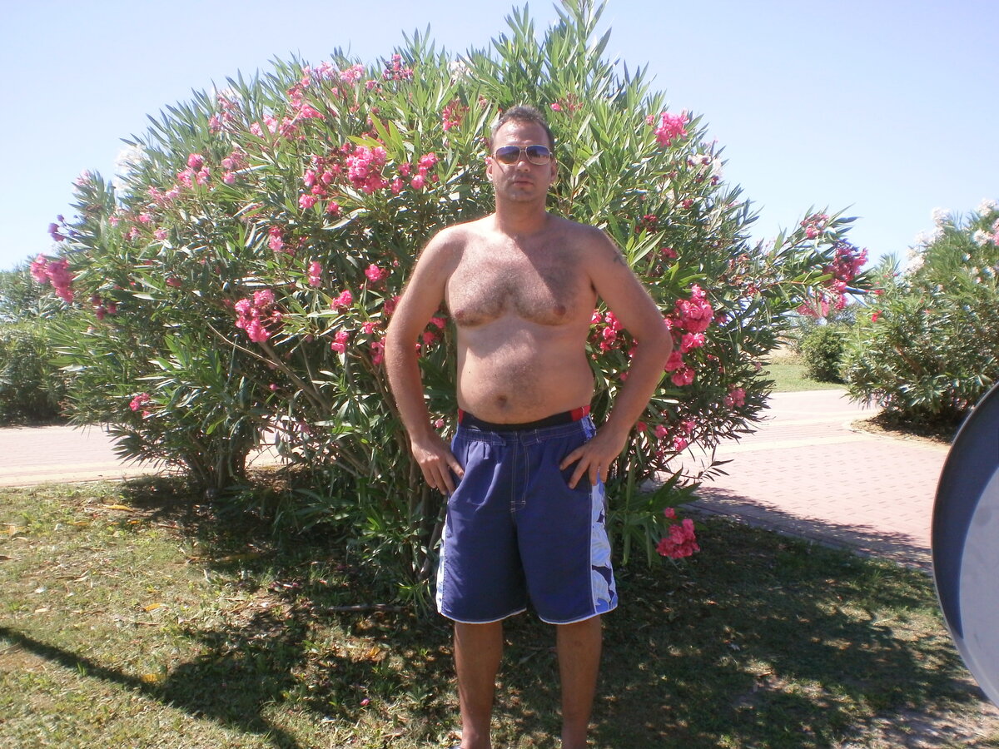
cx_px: 500
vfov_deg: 39.7
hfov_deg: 51.4
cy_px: 374
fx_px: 1039
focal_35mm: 36
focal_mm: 6.3
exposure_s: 1/400
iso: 100
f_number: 4.6
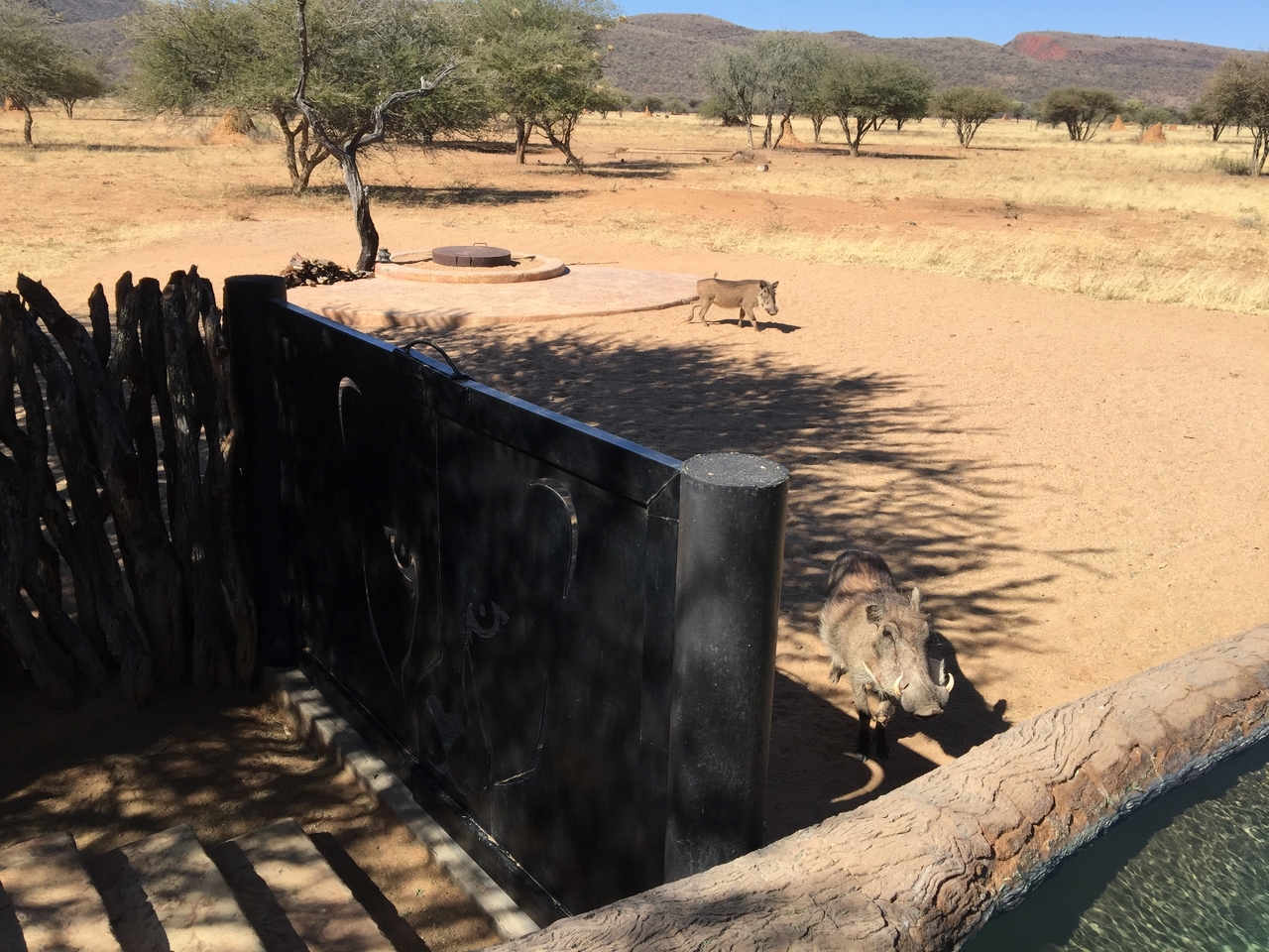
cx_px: 634
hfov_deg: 61.7
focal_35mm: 29
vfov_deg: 48.2
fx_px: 1063
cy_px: 476
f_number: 2.2
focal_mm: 4.15
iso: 32
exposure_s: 1/1319
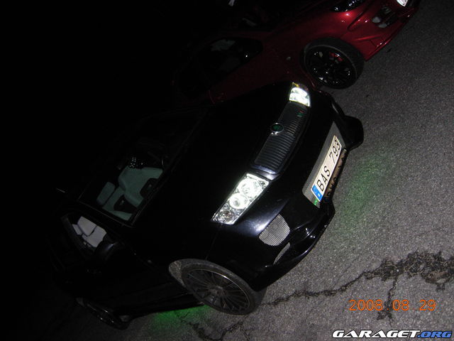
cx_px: 227
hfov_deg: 51.4
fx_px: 472
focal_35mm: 36
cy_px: 170
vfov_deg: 39.7
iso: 200
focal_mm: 7.5
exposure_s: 1/128
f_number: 2.7
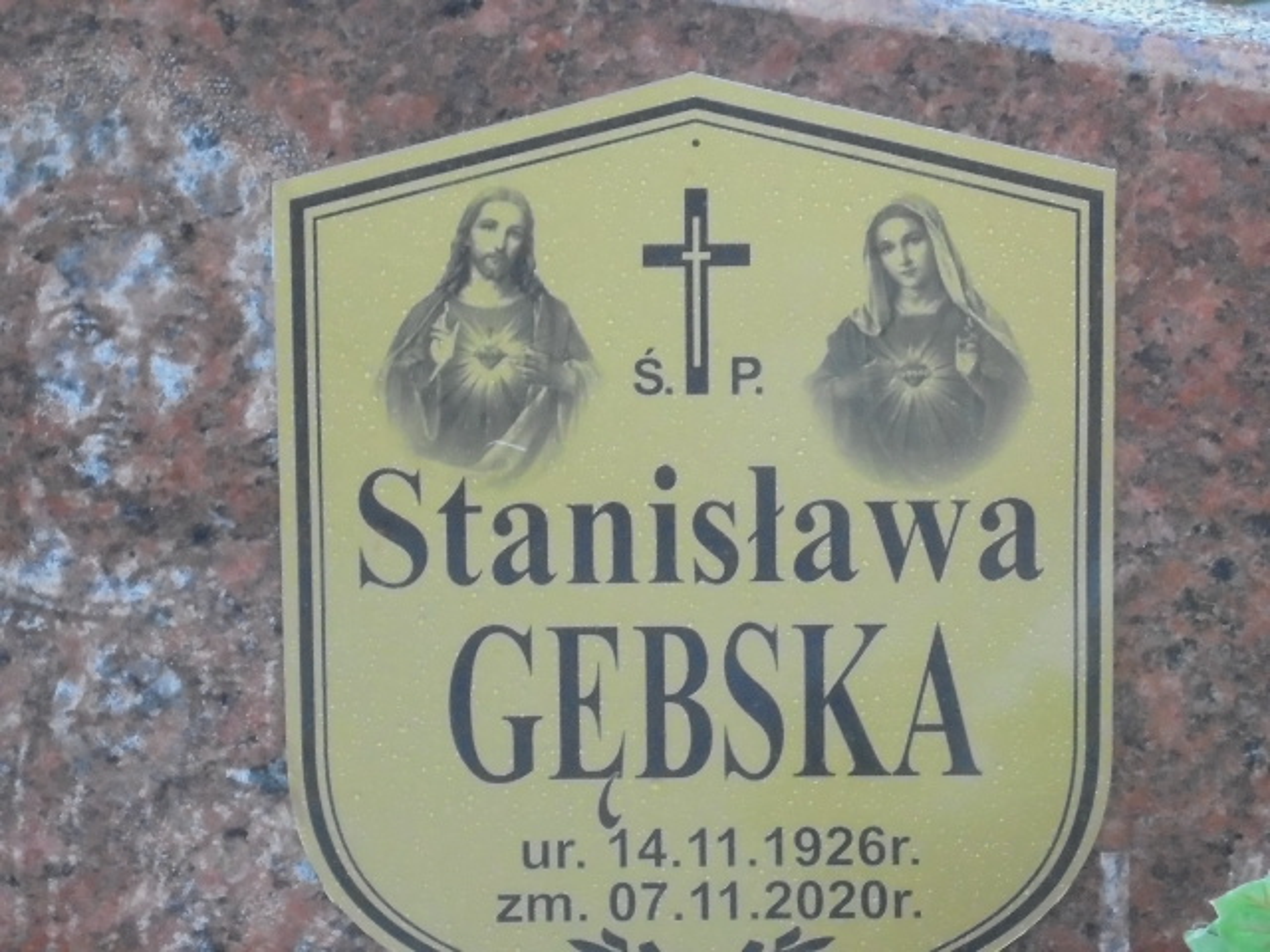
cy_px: 476
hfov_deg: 12.7
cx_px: 635
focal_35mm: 156
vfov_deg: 9.5
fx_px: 5723
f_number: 6.5
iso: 640
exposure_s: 1/60
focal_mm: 27.6
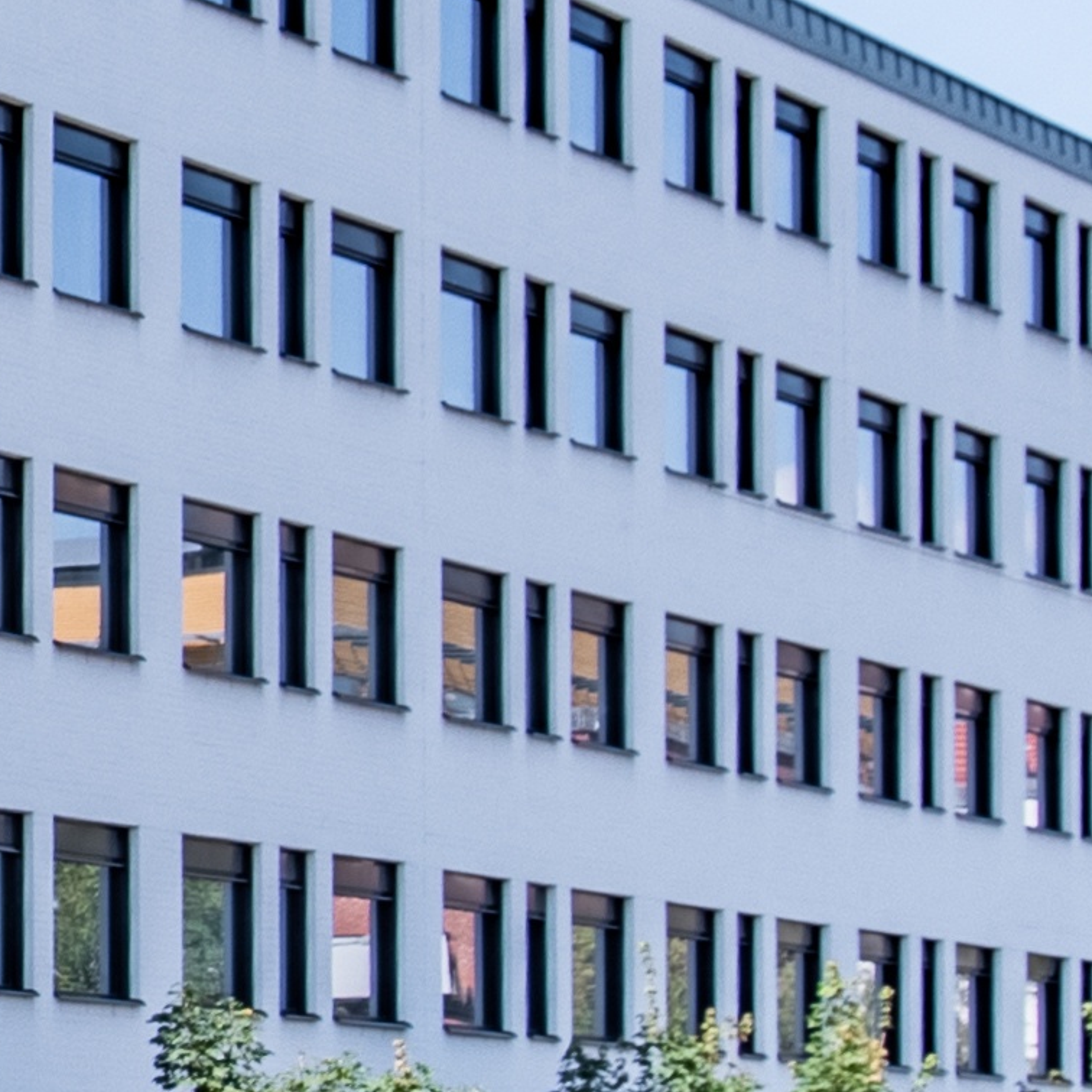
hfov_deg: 9.3
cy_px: -164
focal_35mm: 135
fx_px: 4818
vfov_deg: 12.7
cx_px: -2484
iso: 200
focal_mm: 20
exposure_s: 1/3200
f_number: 8
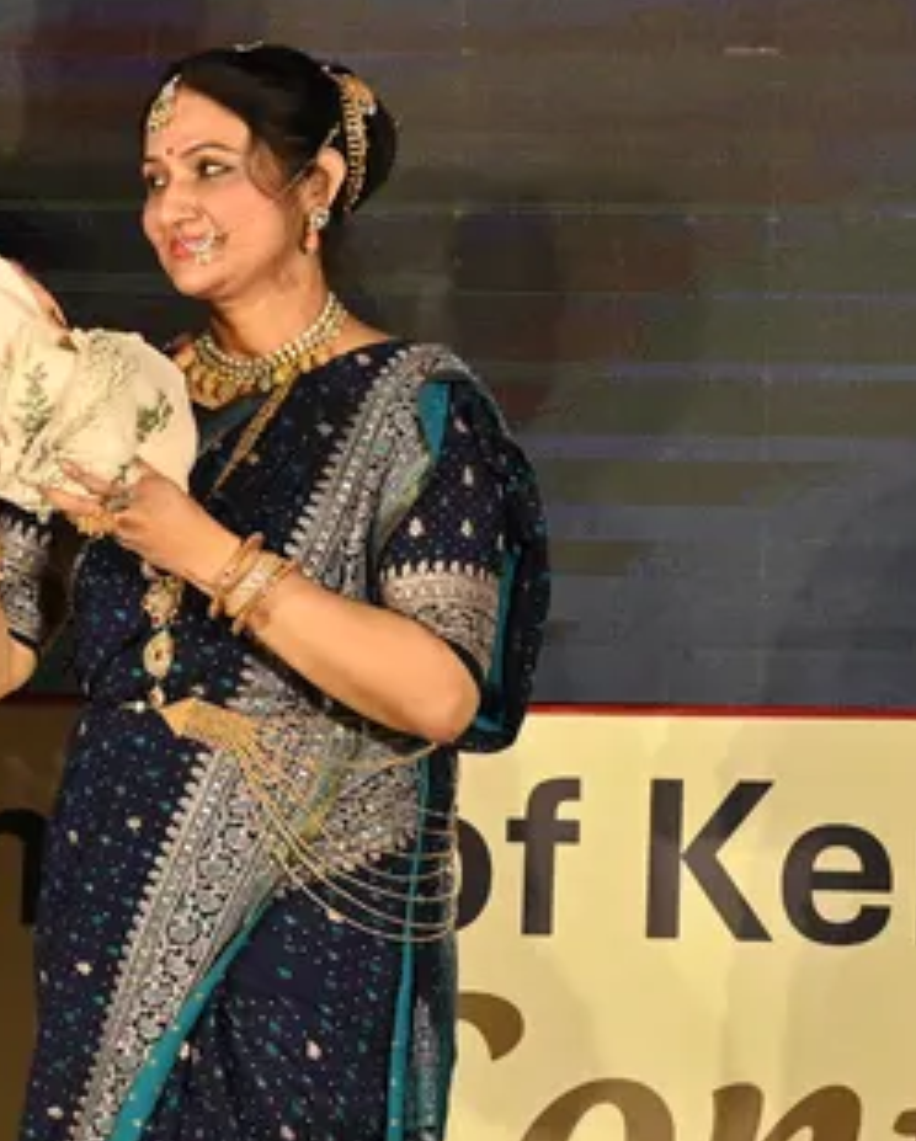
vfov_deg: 5.9
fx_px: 11161
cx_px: 4
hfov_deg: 4.7
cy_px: 471
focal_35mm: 330
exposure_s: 1/250
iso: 1250
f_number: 5.6
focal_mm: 85
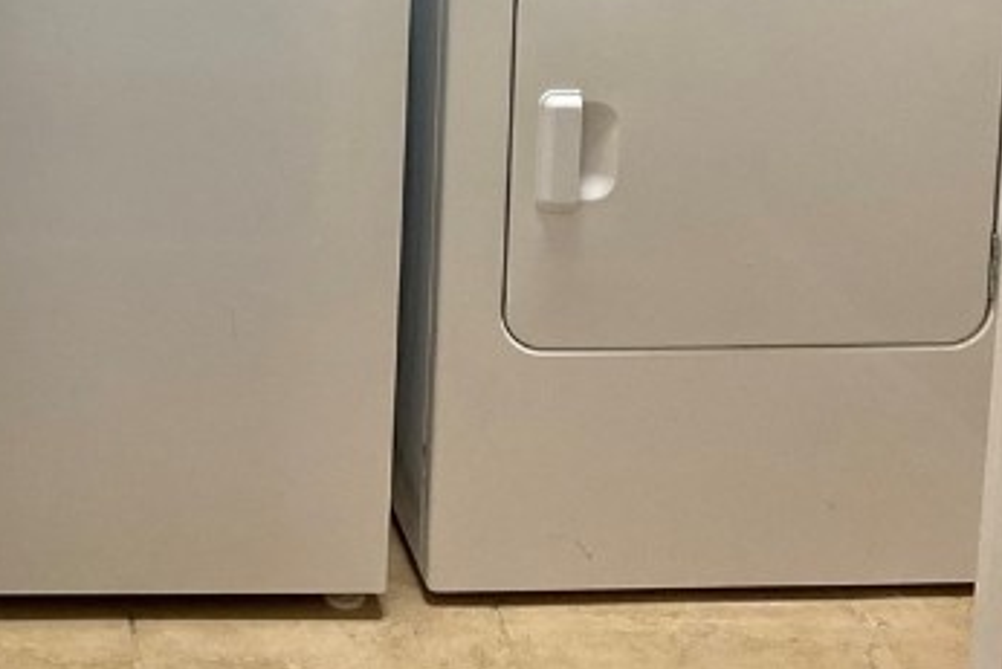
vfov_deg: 15.5
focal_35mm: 80
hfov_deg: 24.3
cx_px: 29
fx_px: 2227
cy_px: -385
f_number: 1.8
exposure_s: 1/60
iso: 160
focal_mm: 4.25
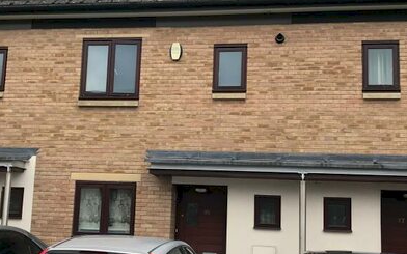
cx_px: 179
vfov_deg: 24.4
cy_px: 138
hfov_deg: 38.1
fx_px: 588
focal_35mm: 53
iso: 20
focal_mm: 3.99
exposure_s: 1/798
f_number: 1.8
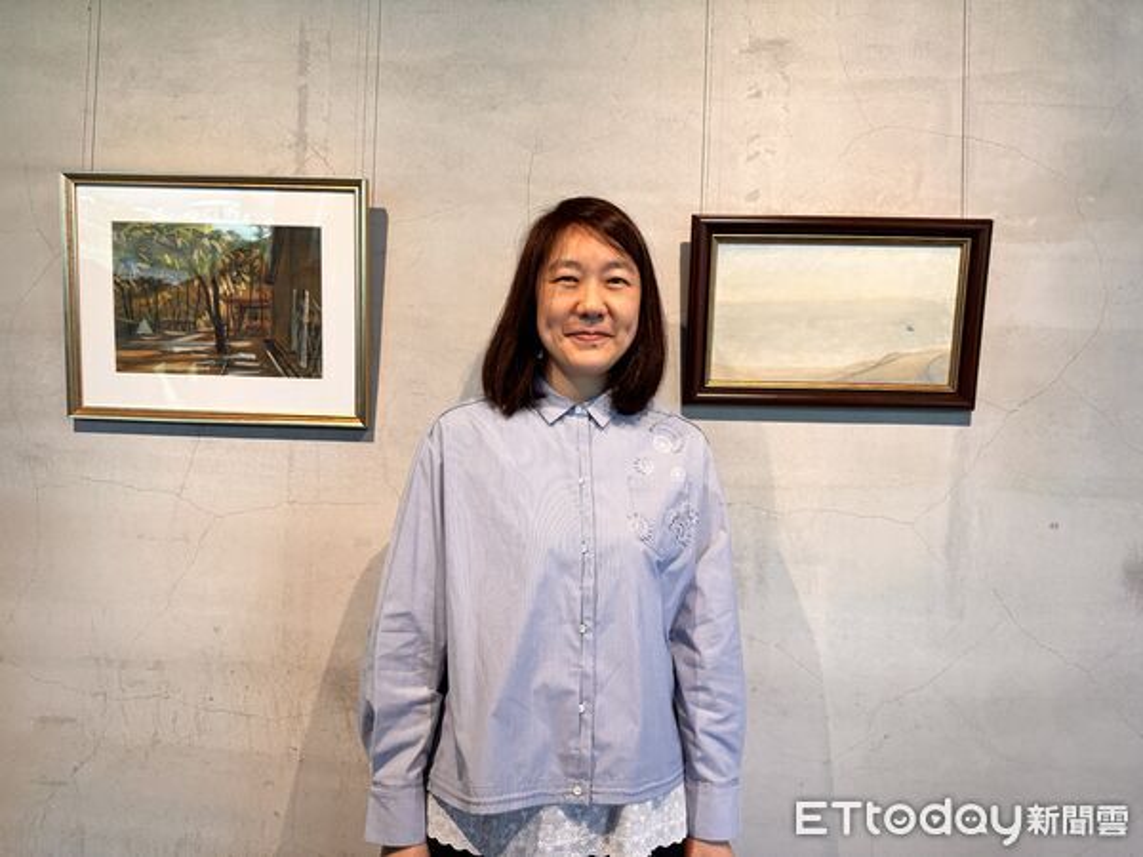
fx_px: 792
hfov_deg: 71.6
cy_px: 428
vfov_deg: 56.8
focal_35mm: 24
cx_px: 572
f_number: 1.78
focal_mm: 6.86
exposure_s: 1/146
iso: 64
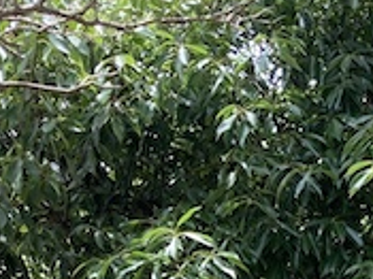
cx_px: 290
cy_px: 541
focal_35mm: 128
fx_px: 1378
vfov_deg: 10.7
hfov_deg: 15.3
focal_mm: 3.99
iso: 20
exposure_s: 1/167
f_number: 1.8
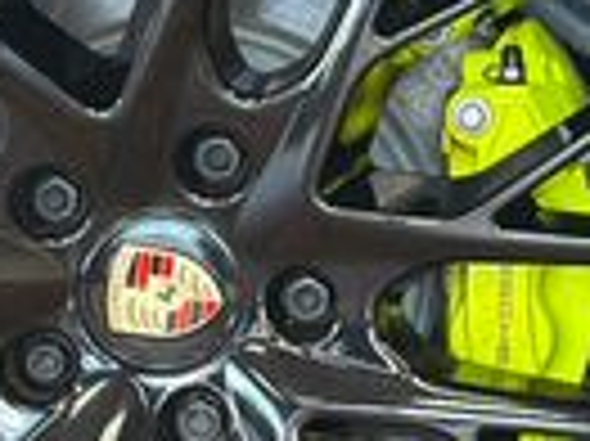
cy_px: -27
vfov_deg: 6.3
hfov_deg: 8.3
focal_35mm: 235
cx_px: 770
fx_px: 4002
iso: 125
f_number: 1.78
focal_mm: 6.86
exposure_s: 1/60
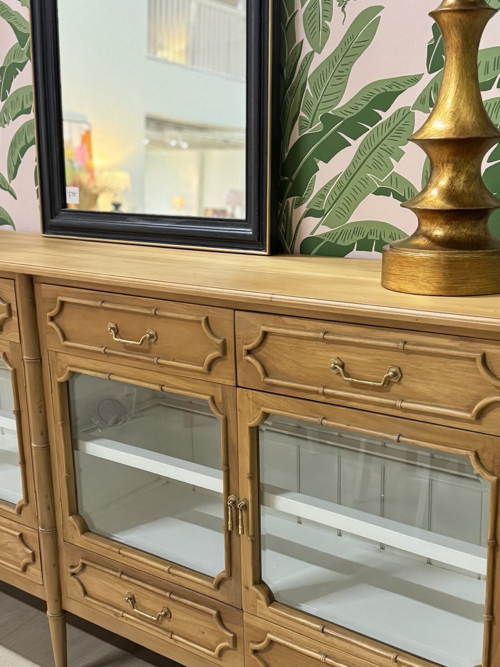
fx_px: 809
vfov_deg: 44.8
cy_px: 362
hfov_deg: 34.3
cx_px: 276
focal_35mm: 42
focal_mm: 6.76
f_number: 1.78
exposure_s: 1/60
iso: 800
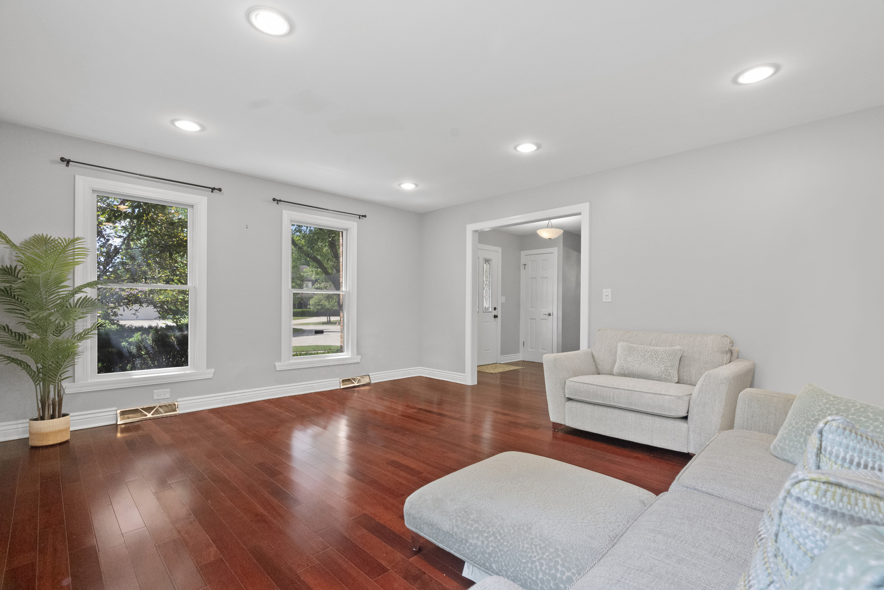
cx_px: 442
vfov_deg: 73.7
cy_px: 295
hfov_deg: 96.7
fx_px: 393
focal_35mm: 16
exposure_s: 1/30
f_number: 8
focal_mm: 16
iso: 8000
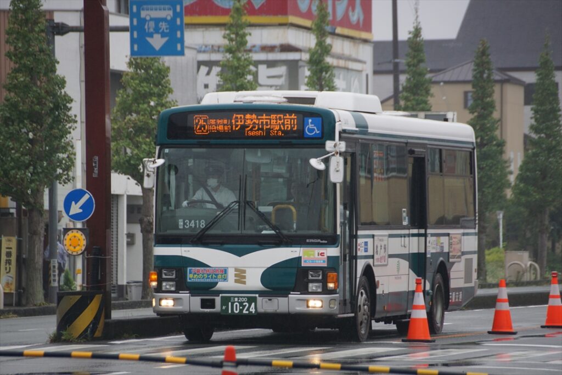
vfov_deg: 5.7
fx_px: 3749
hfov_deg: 8.6
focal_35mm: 240
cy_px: 188
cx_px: 281
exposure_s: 1/250
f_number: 6.3
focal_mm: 160
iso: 320
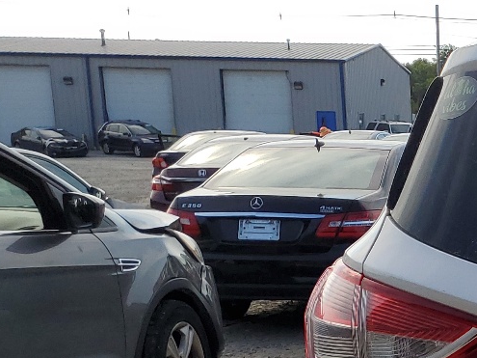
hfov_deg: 19.7
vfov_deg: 17.1
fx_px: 1157
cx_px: 745
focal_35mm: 84
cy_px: 377
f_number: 1.5
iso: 50
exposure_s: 1/3333
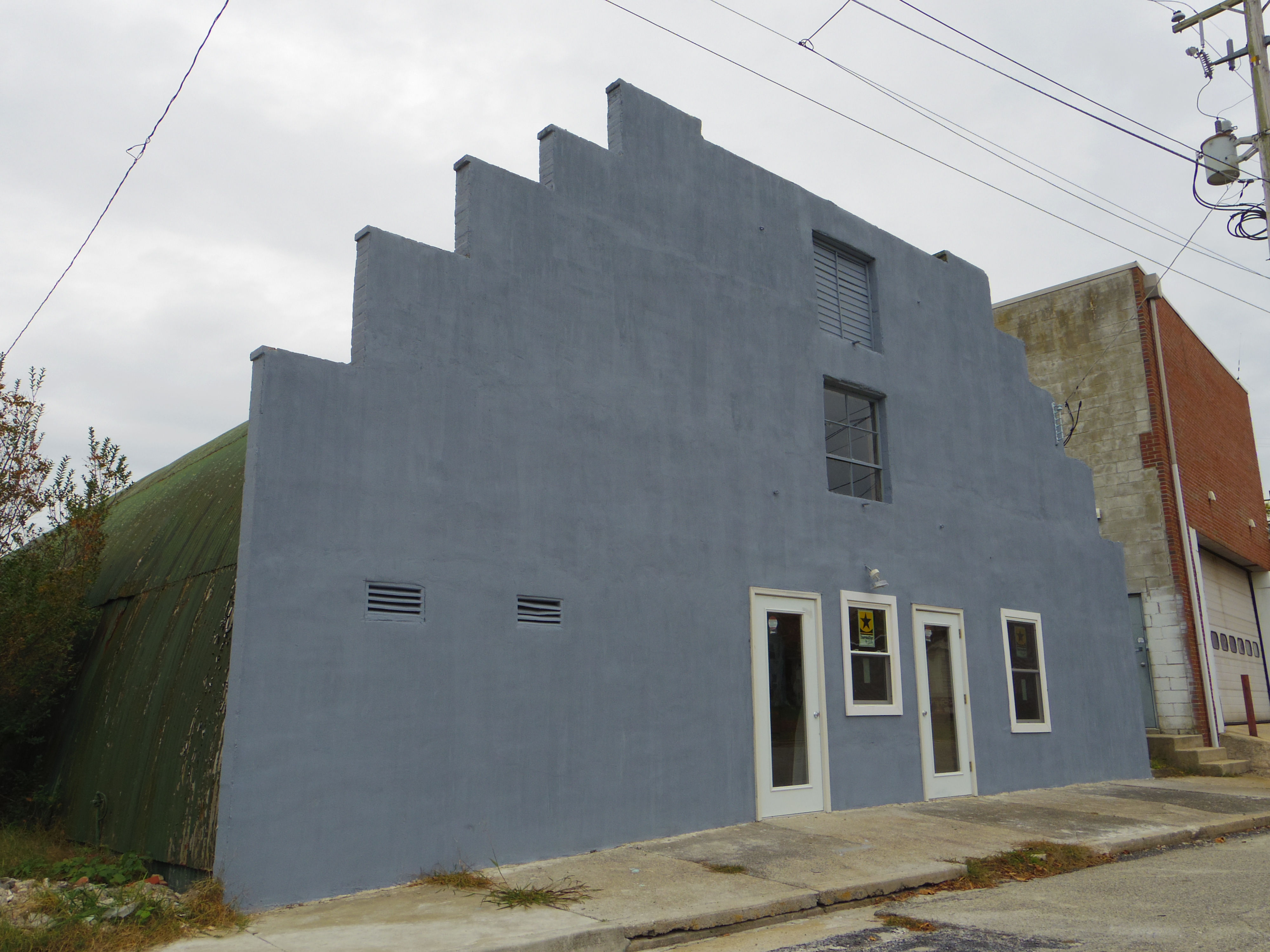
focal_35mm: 27
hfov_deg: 65.3
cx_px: 635
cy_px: 476
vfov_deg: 51.4
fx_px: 991
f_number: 4
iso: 100
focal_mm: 5
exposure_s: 1/200
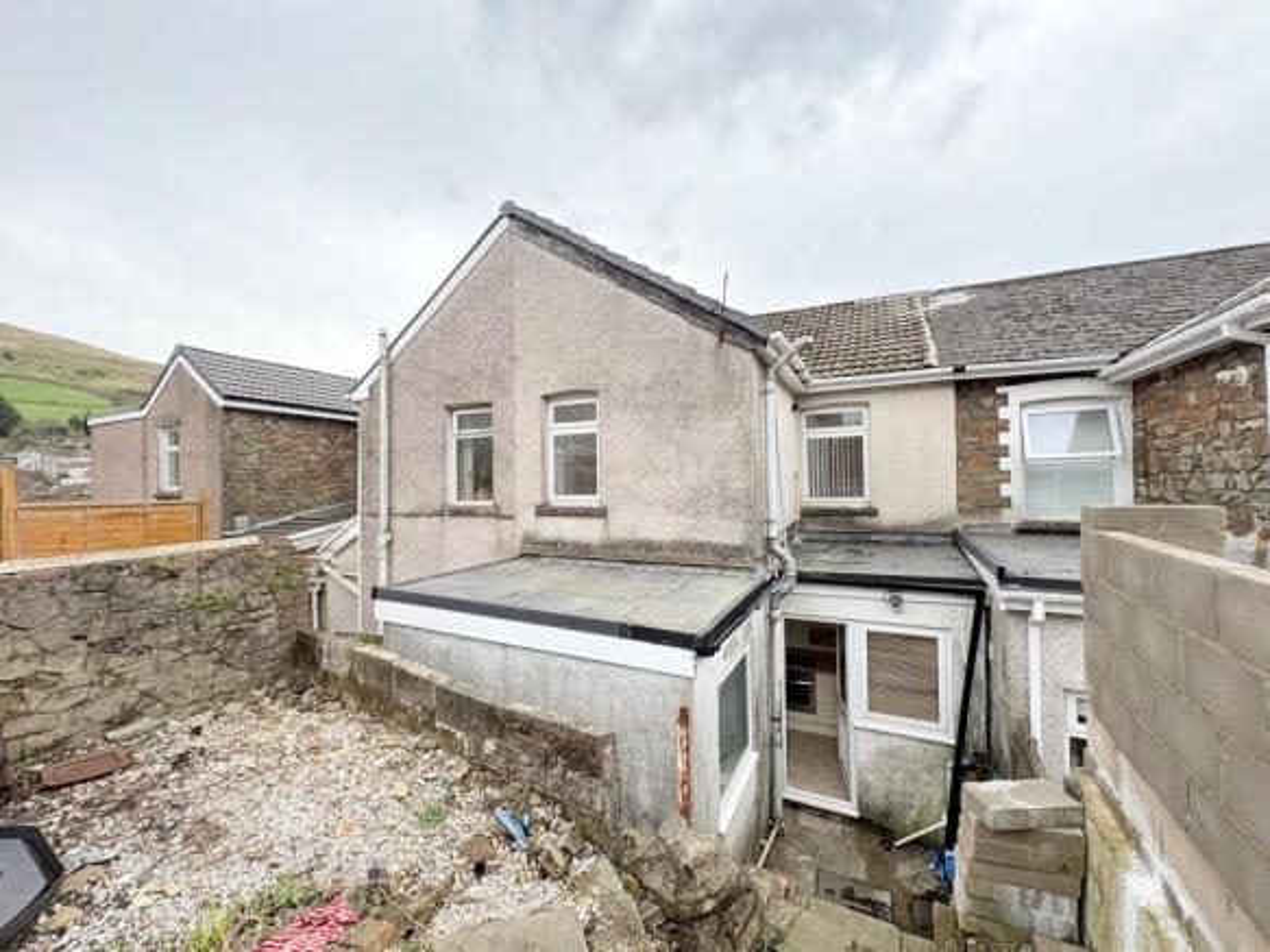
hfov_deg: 102.1
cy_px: 476
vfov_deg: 85.7
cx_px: 635
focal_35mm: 14
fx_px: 514
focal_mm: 2.22
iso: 64
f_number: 2.2
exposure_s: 1/868
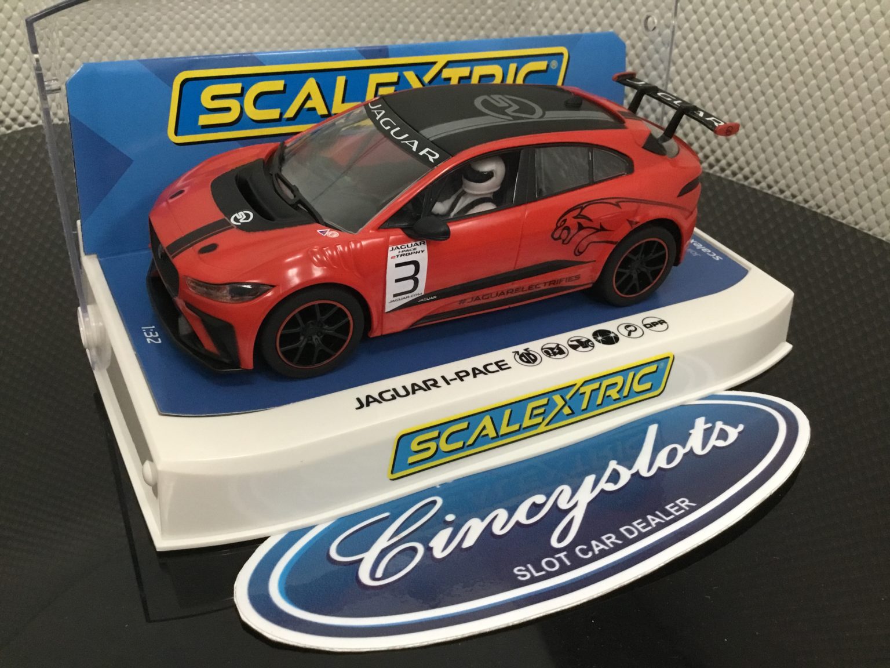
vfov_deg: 45.4
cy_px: 334
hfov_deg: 58.4
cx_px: 445
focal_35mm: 31
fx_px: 797
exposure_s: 1/30
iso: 160
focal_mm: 3.3
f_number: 2.4
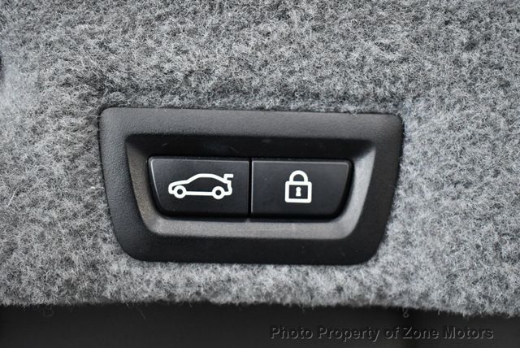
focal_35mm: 54
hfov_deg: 36.8
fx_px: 781
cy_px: 174
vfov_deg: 25.1
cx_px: 260
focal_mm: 27
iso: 2800
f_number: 4
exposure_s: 1/125
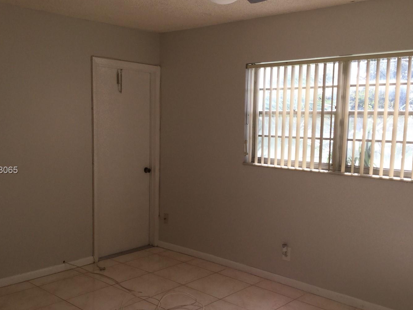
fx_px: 441
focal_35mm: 37
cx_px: 217
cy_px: 171
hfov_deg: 50.1
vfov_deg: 38.6
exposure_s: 1/344
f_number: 2.4
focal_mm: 3.3
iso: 25
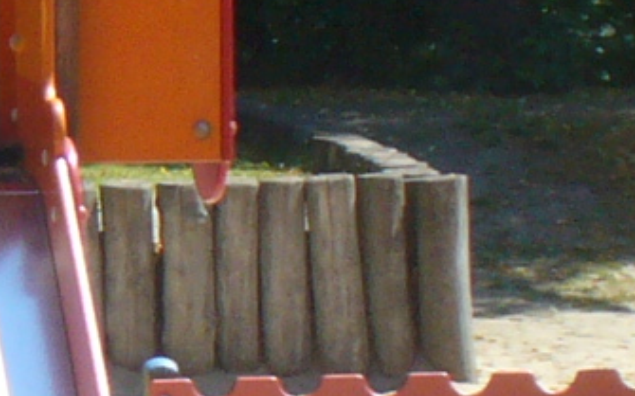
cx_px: -711
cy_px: 246
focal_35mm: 350
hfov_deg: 5.8
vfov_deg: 3.7
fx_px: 6054
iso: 100
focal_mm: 8.9
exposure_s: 1/200
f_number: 6.2
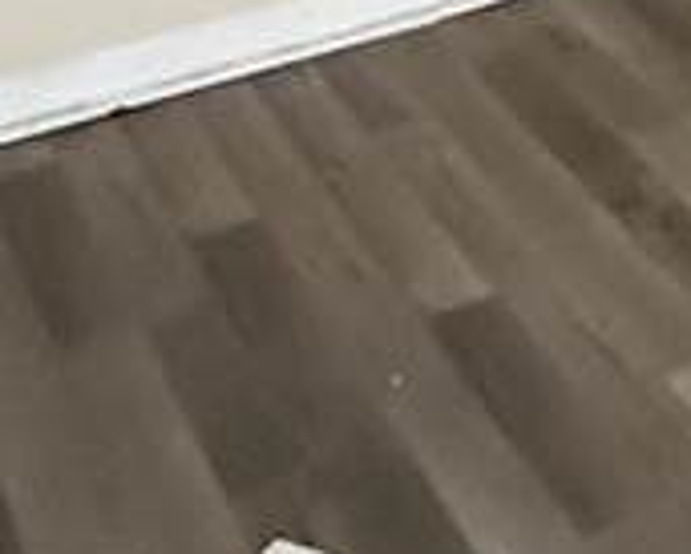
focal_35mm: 102
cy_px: -687
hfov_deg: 16.9
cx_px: 1067
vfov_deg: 12.5
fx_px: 2087
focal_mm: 2.22
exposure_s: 1/60
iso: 1250
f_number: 2.2
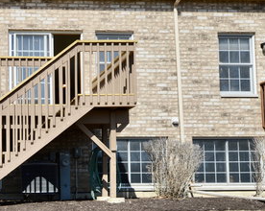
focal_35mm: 49
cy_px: 117
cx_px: 55
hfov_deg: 36.8
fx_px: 384
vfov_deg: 30.8
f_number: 8
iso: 100
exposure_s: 1/250
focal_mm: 20
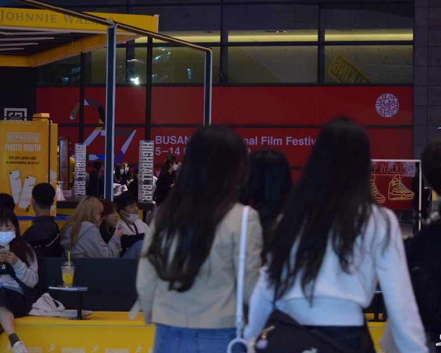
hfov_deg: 16.9
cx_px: 226
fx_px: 1482
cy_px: 174
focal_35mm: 114
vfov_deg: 13.6
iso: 3200
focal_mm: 65
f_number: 4.5
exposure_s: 1/100
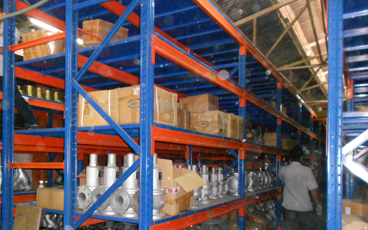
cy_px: 153
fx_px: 331
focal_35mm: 33
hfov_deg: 57.7
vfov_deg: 37.9
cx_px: 148
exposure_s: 1/25
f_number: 3.2
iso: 800
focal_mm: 4.6
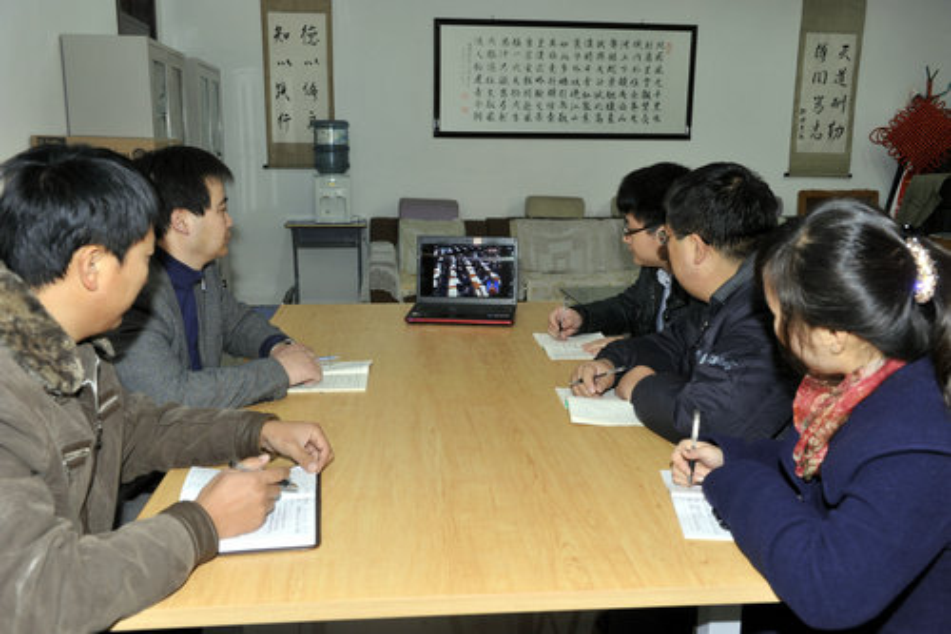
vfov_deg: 41.1
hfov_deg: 58.7
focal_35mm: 32
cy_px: 317
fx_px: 845
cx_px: 476
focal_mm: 32
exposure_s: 1/60
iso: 640
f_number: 6.3
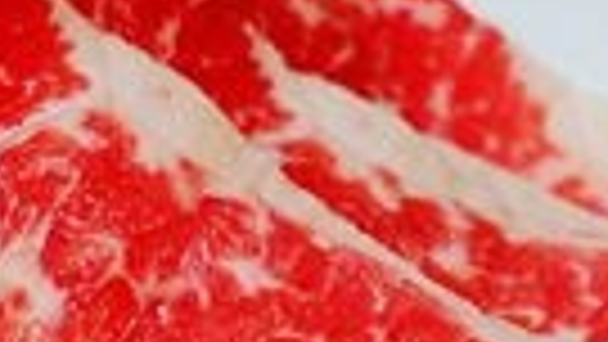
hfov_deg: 16.8
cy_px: 268
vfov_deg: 10.0
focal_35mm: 121
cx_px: -171
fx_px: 1951
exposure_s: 1/50
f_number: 2.8
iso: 125
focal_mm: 8.8
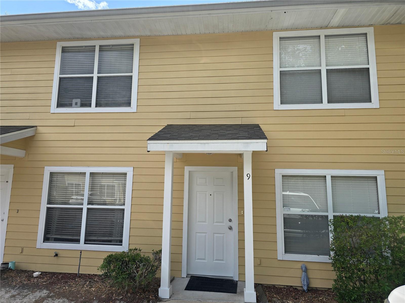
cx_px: 202
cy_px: 152
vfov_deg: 58.9
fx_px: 269
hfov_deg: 73.9
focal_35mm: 23
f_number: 1.7
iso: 12
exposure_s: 1/452
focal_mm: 6.3
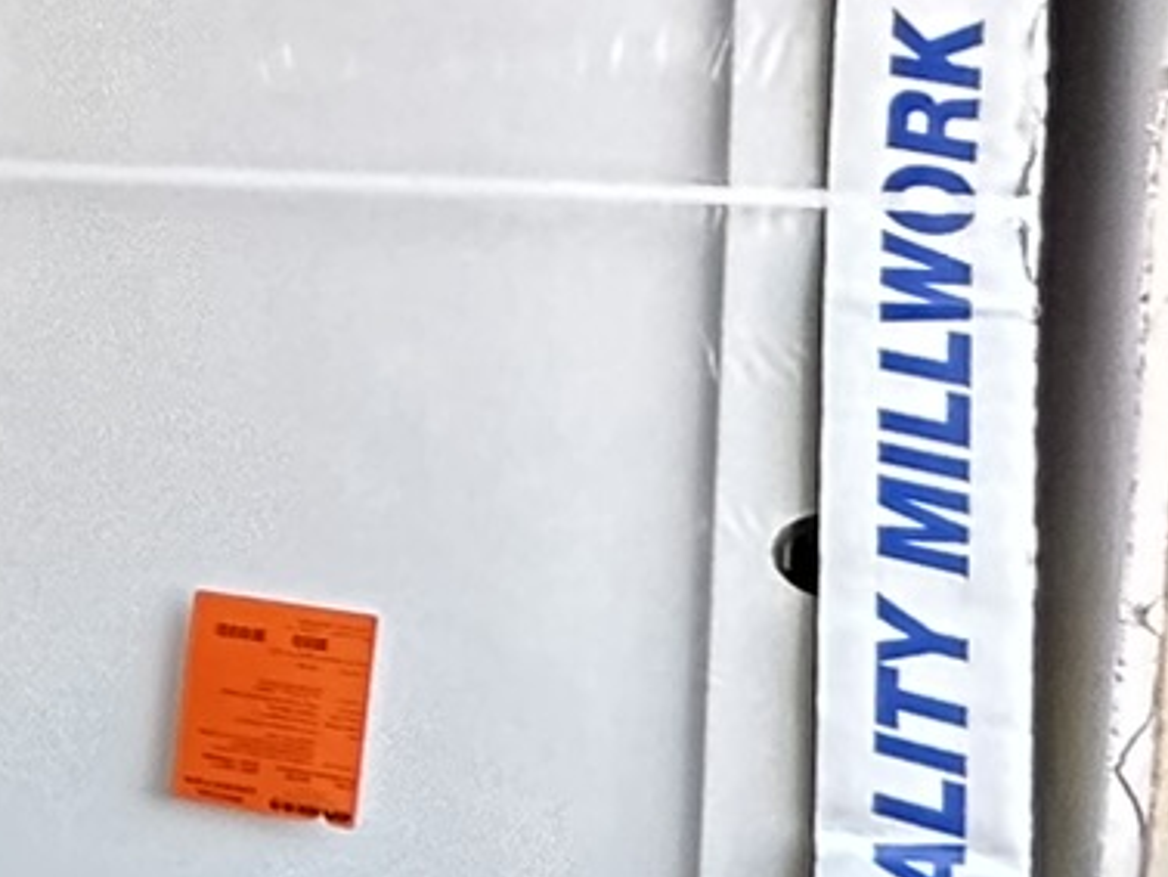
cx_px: -1856
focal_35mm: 76
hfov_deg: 13.8
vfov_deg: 19.3
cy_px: 217
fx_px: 2565
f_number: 2.2
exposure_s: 1/92
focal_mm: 2.22
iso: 320
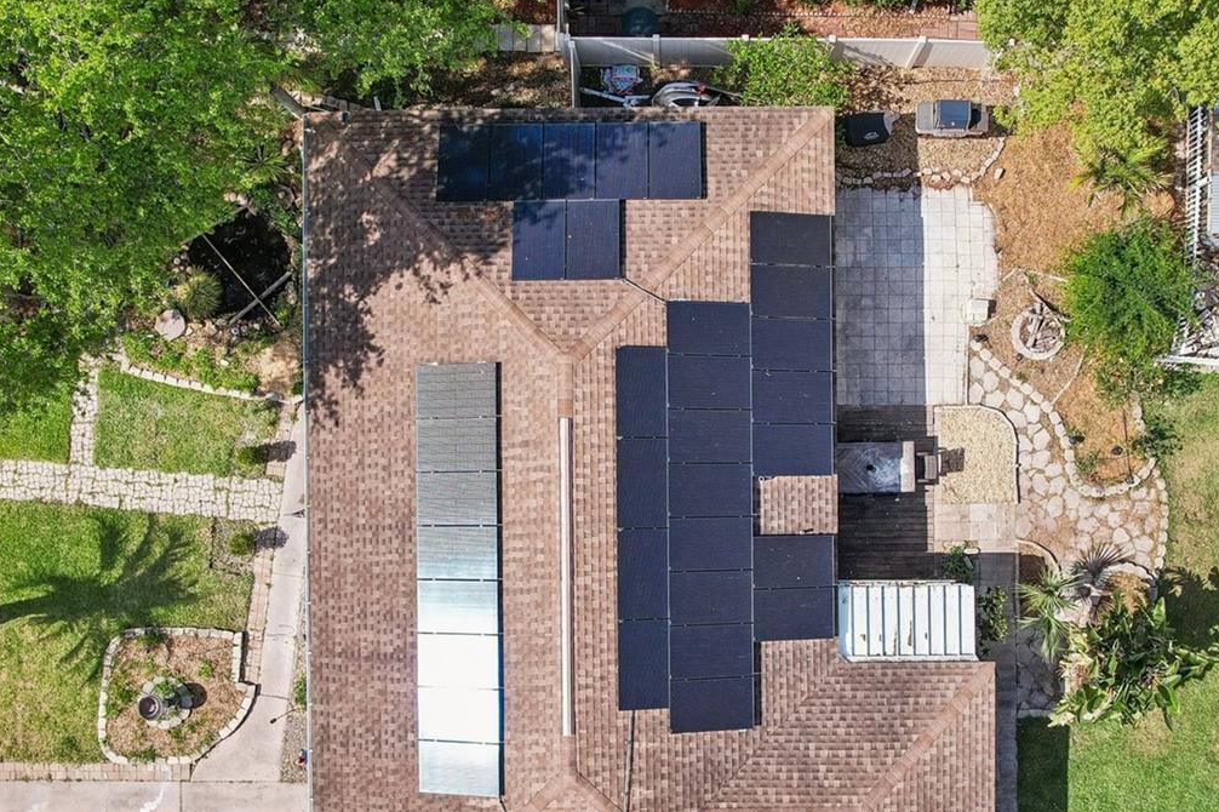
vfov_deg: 37.6
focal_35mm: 35
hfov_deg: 54.4
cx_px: 662
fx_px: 1185
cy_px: 504
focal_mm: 8.4
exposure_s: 1/2000
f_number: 2.8
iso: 160
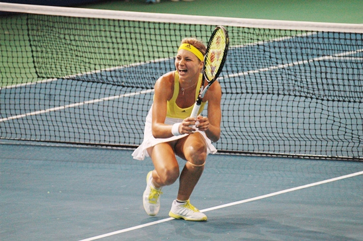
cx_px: 182
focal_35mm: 330
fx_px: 3324
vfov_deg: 4.2
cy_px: 120
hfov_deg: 6.3
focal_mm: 220
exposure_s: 1/200
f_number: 5.3
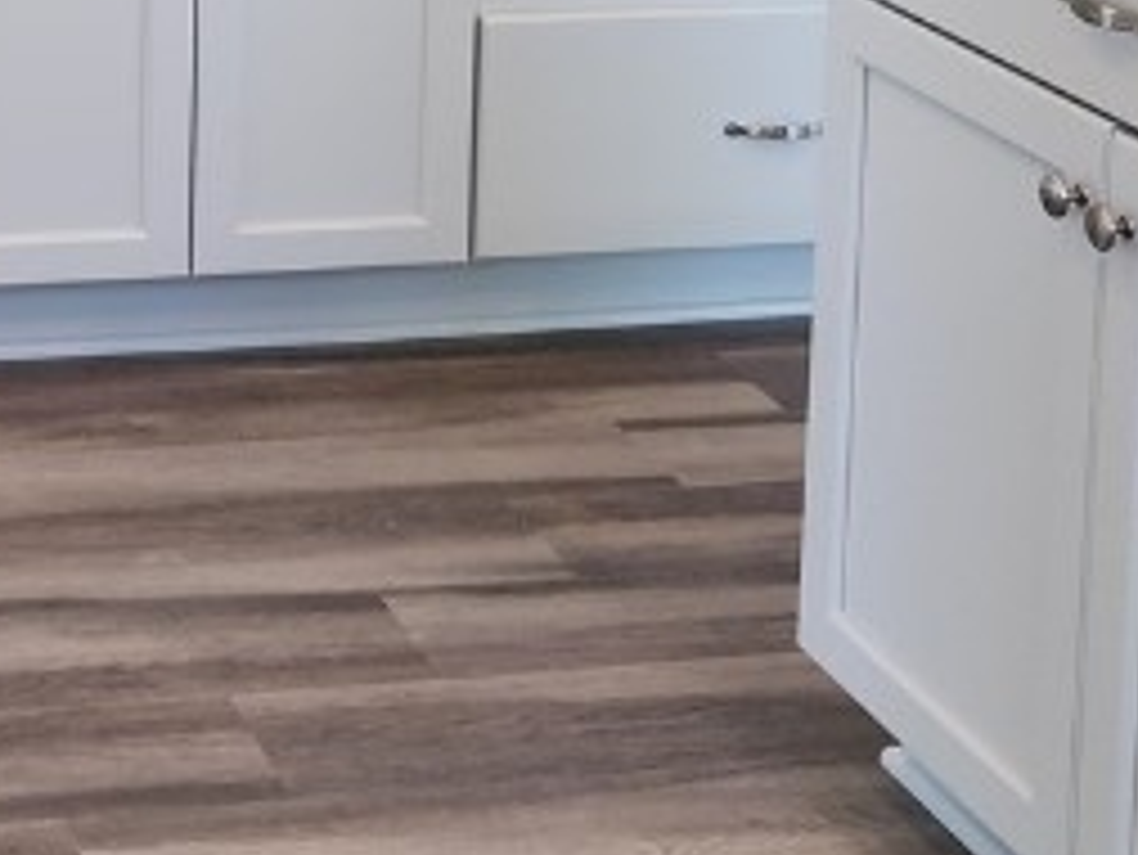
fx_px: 3059
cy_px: -468
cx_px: -63
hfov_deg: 20.3
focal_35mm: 93
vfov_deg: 14.7
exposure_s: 1/60
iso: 64
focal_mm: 5.4
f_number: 1.8
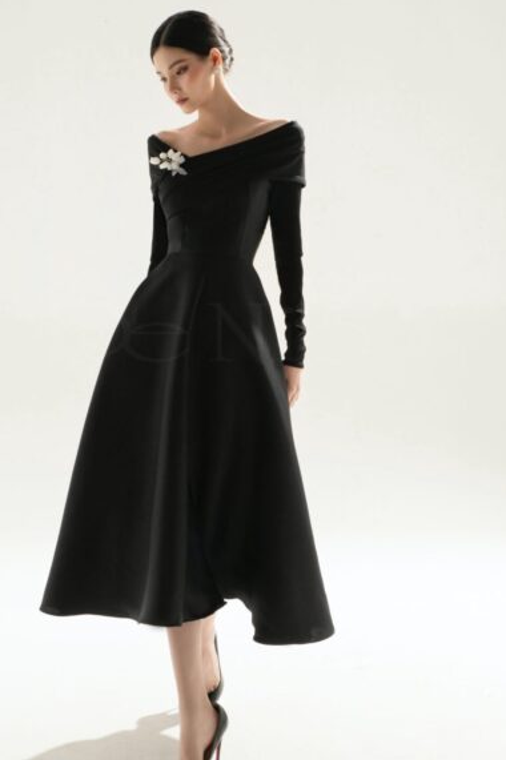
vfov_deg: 28.8
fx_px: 1478
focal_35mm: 70
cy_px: 335
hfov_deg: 19.4
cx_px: 202
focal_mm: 52
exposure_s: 1/160
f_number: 9
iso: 200
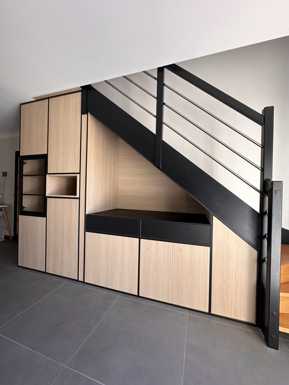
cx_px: 144
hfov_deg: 85.7
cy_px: 192
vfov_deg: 102.1
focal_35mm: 14
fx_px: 156
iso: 64
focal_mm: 2.22
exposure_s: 1/99
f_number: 2.2
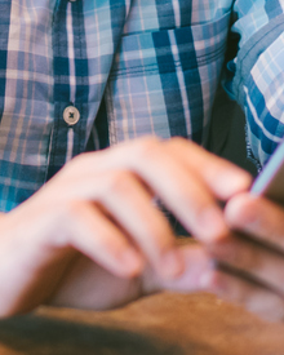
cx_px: -150
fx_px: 2658
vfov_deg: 7.3
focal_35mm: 253
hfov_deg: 6.0
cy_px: -376
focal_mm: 35
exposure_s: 1/60
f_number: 1.4
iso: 250
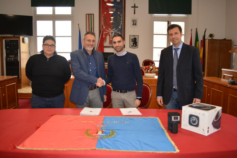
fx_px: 197
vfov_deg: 43.6
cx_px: 118
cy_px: 79
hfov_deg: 61.9
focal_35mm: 30
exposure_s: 1/60
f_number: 3.8
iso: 450
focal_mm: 20
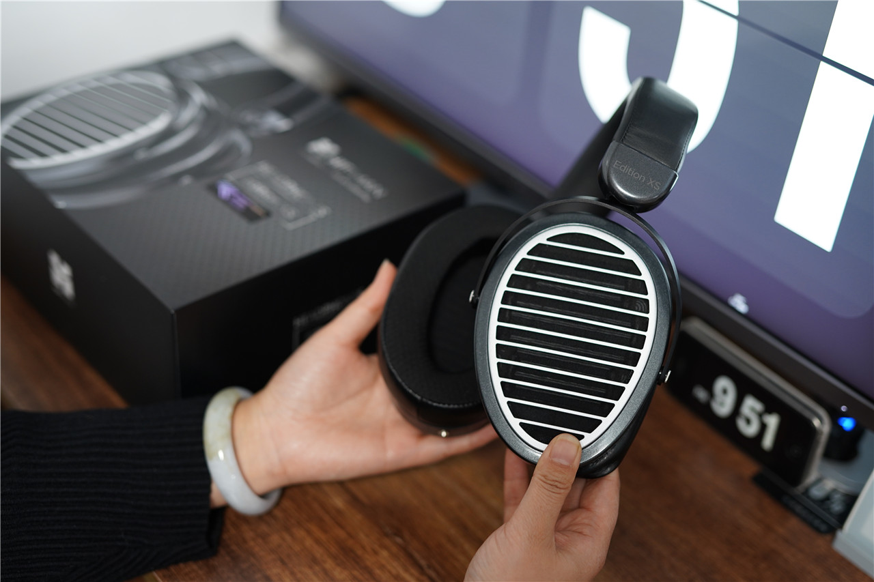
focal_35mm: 50
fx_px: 1214
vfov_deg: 27.0
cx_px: 437
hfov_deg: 39.6
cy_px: 291
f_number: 2
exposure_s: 1/50
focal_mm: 50
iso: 800
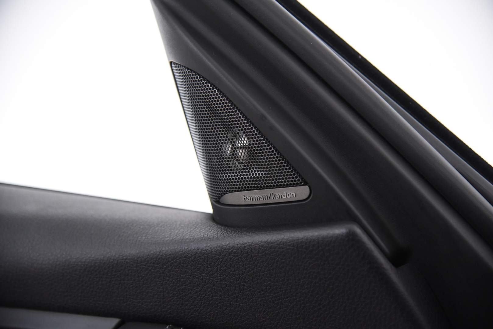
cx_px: 246
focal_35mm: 78
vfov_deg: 17.5
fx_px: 1068
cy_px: 164
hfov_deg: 26.0
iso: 4000
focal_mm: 78
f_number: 4
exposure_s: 1/60
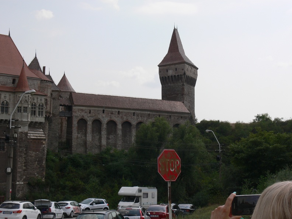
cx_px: 146
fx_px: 506
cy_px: 110
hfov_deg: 32.2
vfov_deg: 24.4
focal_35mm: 60
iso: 80
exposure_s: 1/125
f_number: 5.6
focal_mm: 12.7
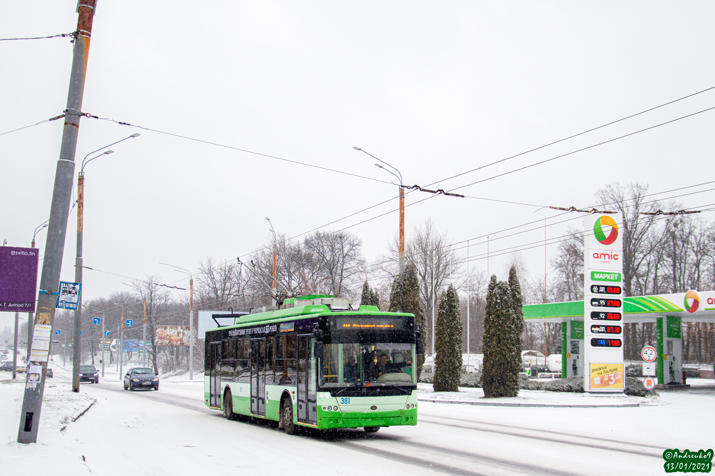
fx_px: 774
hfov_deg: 49.6
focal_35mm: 39
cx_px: 358
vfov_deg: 34.1
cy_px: 238
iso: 400
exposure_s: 1/640
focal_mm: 26
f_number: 4
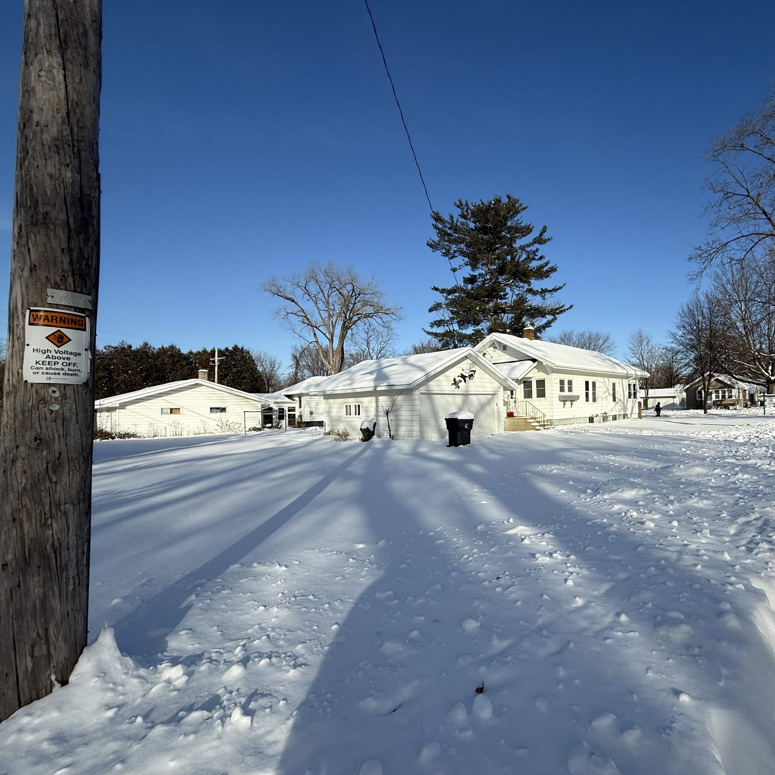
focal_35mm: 17
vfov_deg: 83.9
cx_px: 512
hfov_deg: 81.4
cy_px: 398
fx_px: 431
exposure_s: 1/3891
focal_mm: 2.22
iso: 50
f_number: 2.2
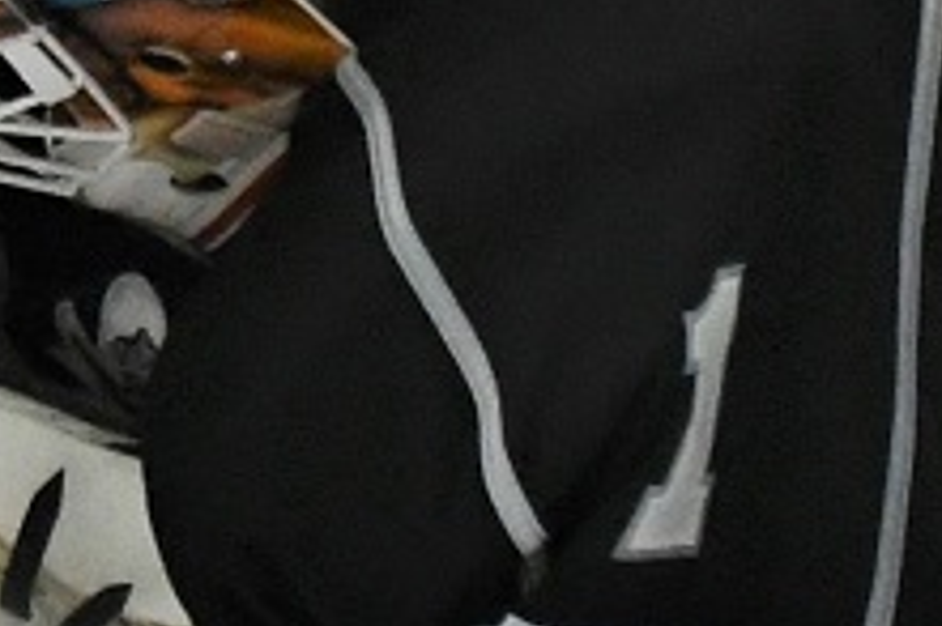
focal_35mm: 661
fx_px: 17283
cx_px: -21
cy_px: -92
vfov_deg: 2.1
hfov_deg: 3.1
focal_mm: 70
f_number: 2.8
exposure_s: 1/1000
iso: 2800
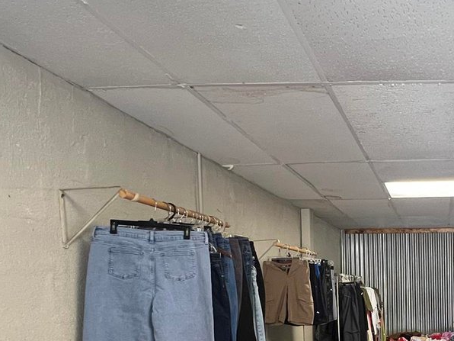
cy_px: 310
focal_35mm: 33
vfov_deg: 39.7
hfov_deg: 47.3
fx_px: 433
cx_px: 440
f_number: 1.8
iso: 320
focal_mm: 1.57
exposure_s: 1/60
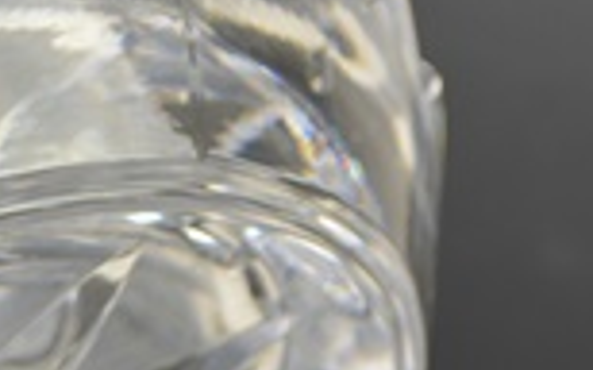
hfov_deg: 9.1
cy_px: 532
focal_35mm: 226
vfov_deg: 5.7
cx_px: -158
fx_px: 3650
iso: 400
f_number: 5
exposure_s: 1/80
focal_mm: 38
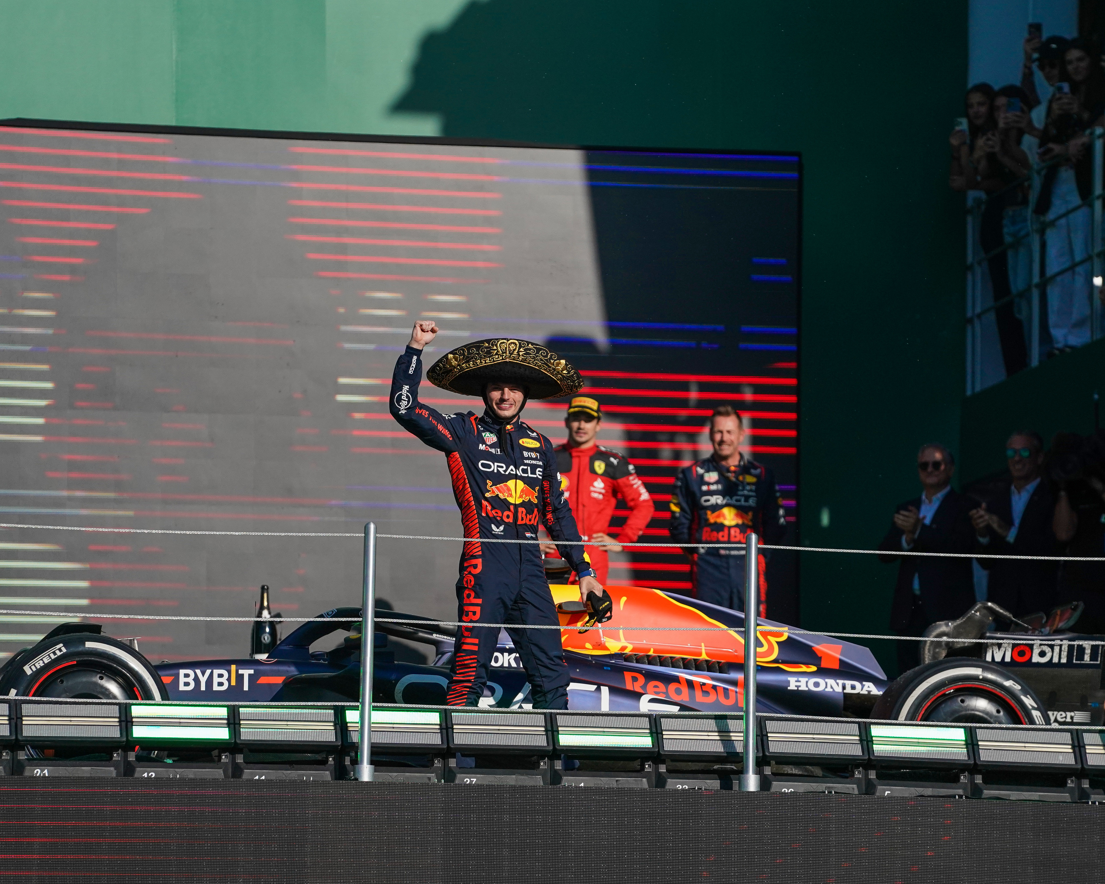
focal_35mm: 226
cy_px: 441
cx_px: 505
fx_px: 7391
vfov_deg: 6.8
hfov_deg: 8.6
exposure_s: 1/16000
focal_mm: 200
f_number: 4
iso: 1000
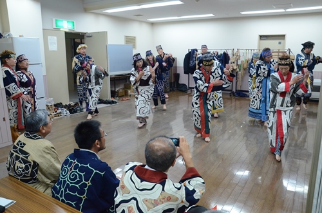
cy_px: 106
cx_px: 161
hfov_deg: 67.5
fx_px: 241
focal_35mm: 27
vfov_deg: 47.7
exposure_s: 1/125
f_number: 6.3
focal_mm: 18
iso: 3200
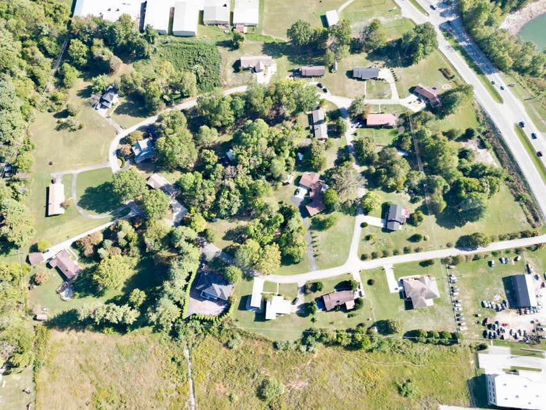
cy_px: 205
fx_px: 379
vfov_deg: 56.8
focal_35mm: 24
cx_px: 273
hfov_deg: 71.6
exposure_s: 1/640
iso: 140
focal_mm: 6.72
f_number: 1.7
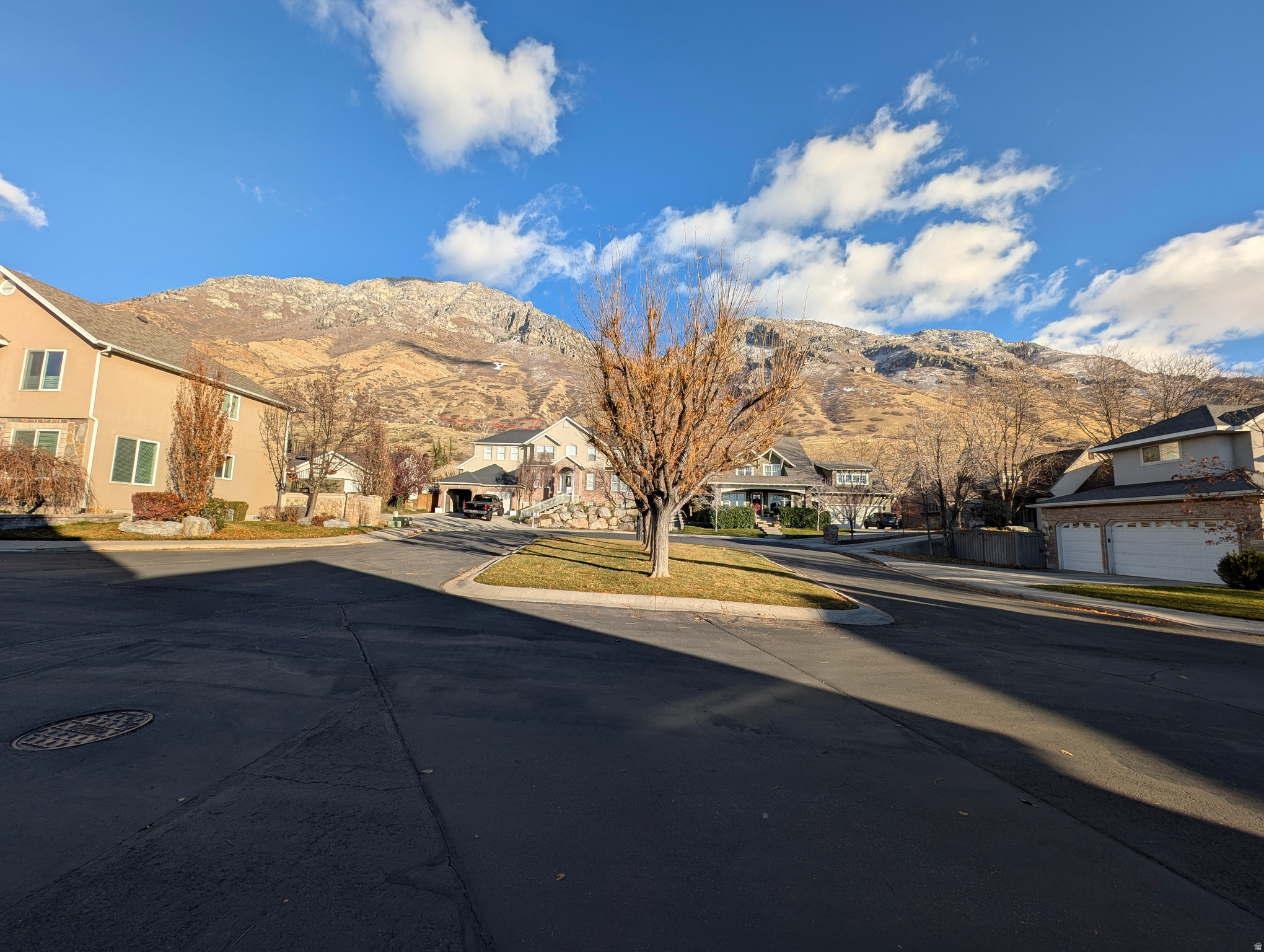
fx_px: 439
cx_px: 632
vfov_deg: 94.6
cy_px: 476
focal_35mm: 12
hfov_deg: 110.5
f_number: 1.95
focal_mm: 2.23
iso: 37
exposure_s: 1/1437
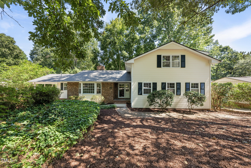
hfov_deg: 112.6
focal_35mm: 12
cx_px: 126
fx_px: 84
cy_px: 84
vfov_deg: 90.1
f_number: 7.1
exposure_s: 1/30
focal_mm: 12
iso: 100
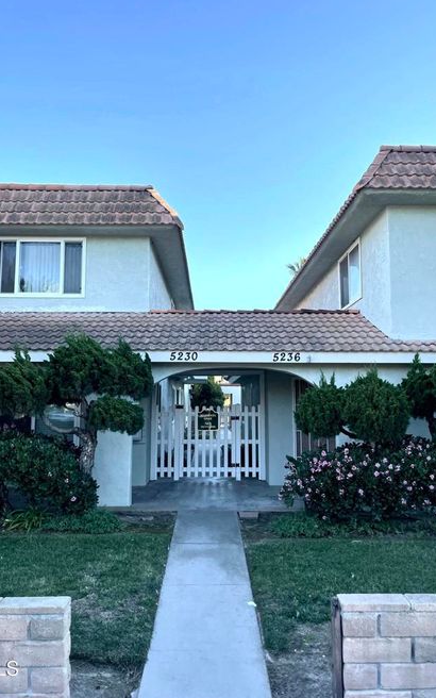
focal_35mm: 28
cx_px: 214
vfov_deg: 66.5
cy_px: 346
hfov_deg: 44.5
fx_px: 532
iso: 32
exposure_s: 1/932
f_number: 1.6
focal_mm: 4.2
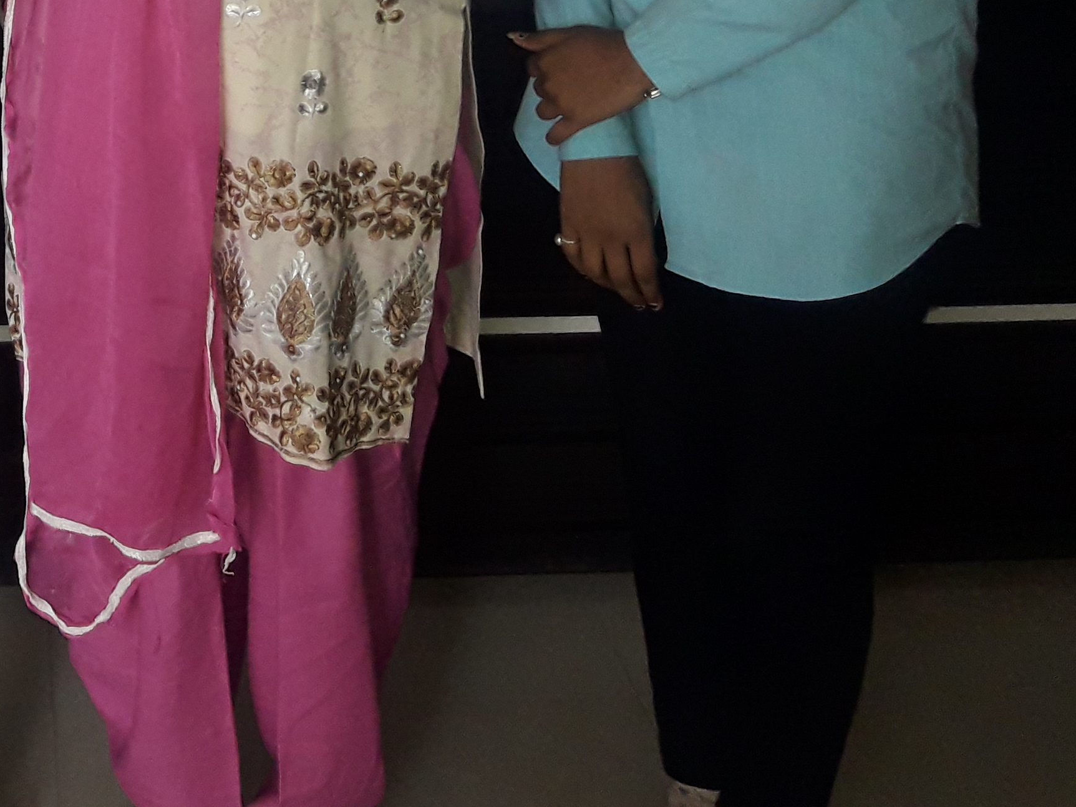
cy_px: -157
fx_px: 2083
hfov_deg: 27.1
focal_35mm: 67
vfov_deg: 20.5
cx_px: -32
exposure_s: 1/50
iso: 125
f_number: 1.9
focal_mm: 3.7
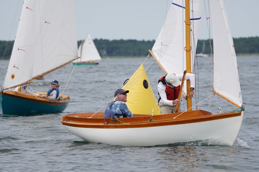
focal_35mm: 316
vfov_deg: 4.3
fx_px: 2276
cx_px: 130
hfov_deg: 6.5
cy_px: 86
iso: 200
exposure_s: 1/1250
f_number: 5.6
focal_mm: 211
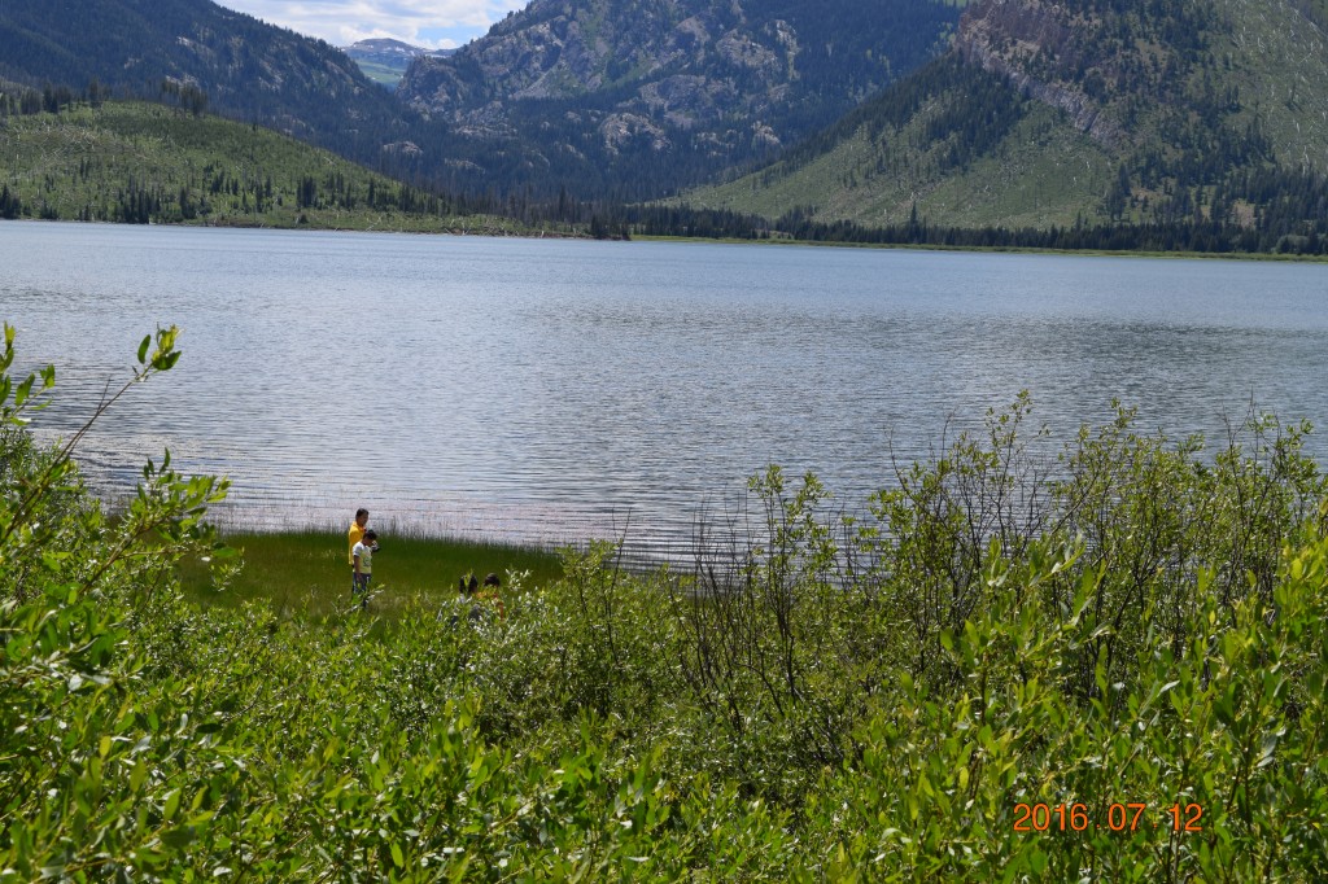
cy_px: 442
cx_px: 664
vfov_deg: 16.5
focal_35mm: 82
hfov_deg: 24.6
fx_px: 3042
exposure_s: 1/400
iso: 200
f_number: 10
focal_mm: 55
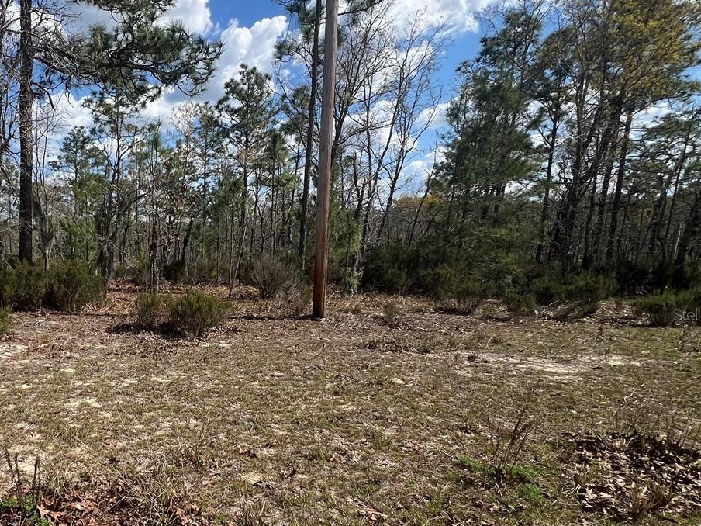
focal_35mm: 23
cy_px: 314
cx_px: 126
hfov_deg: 66.2
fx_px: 466
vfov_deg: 58.4
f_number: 1.8
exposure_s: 1/1179
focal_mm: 1.57
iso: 32
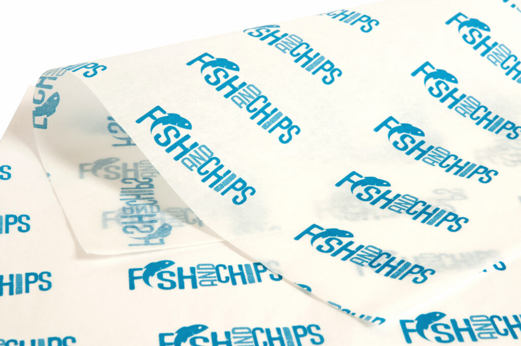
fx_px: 1518
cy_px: 173
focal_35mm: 105
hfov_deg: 19.5
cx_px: 260
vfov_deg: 13.0
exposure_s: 1/125
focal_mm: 70
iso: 200
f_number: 20
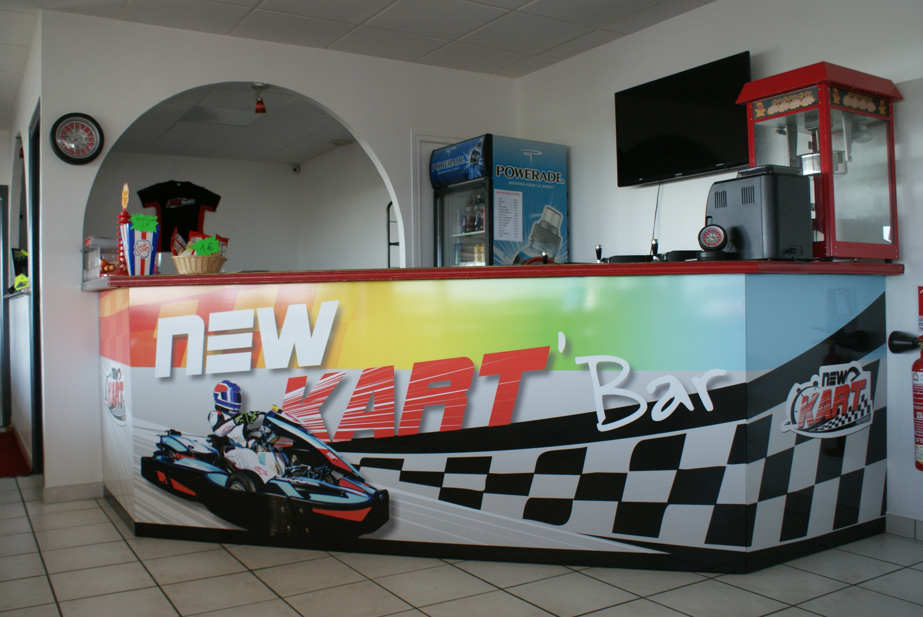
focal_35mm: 30
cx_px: 462
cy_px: 308
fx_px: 770
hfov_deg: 61.9
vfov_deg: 43.7
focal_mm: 20
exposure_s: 1/250
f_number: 4
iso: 400
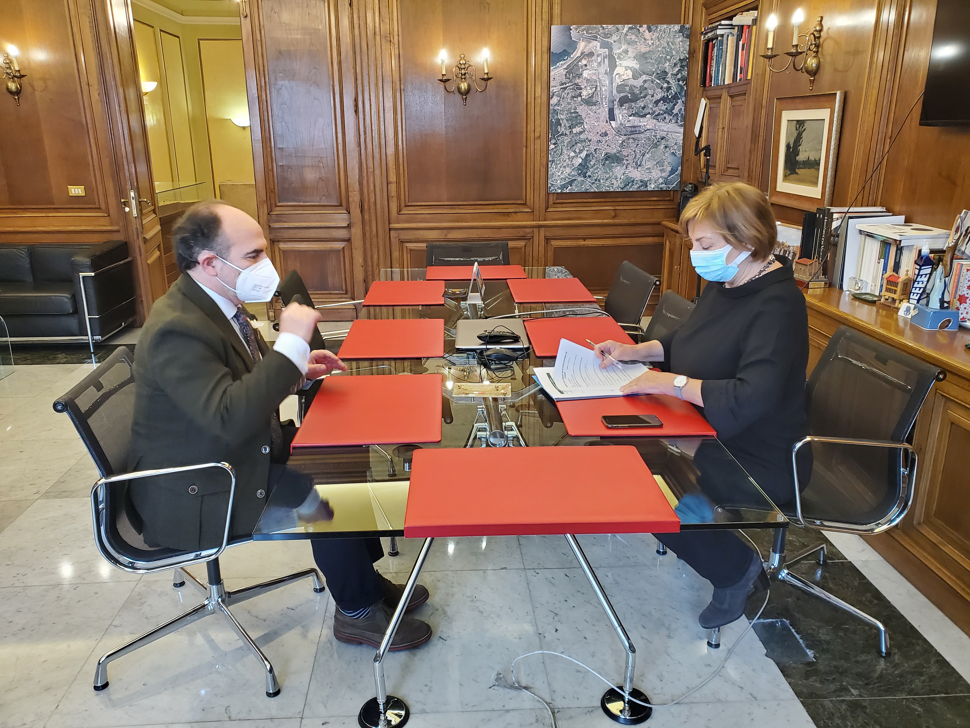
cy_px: 364
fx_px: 729
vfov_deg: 53.1
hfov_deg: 67.3
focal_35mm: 26
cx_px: 485
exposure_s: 1/50
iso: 400
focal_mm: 4.3
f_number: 2.4
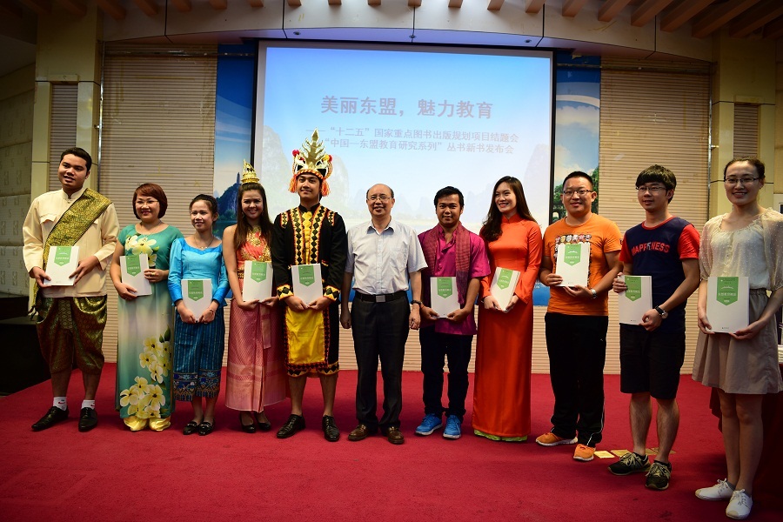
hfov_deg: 73.7
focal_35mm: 24
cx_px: 392
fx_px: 522
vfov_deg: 53.1
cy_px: 261
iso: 250
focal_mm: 24
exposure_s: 1/50
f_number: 2.8
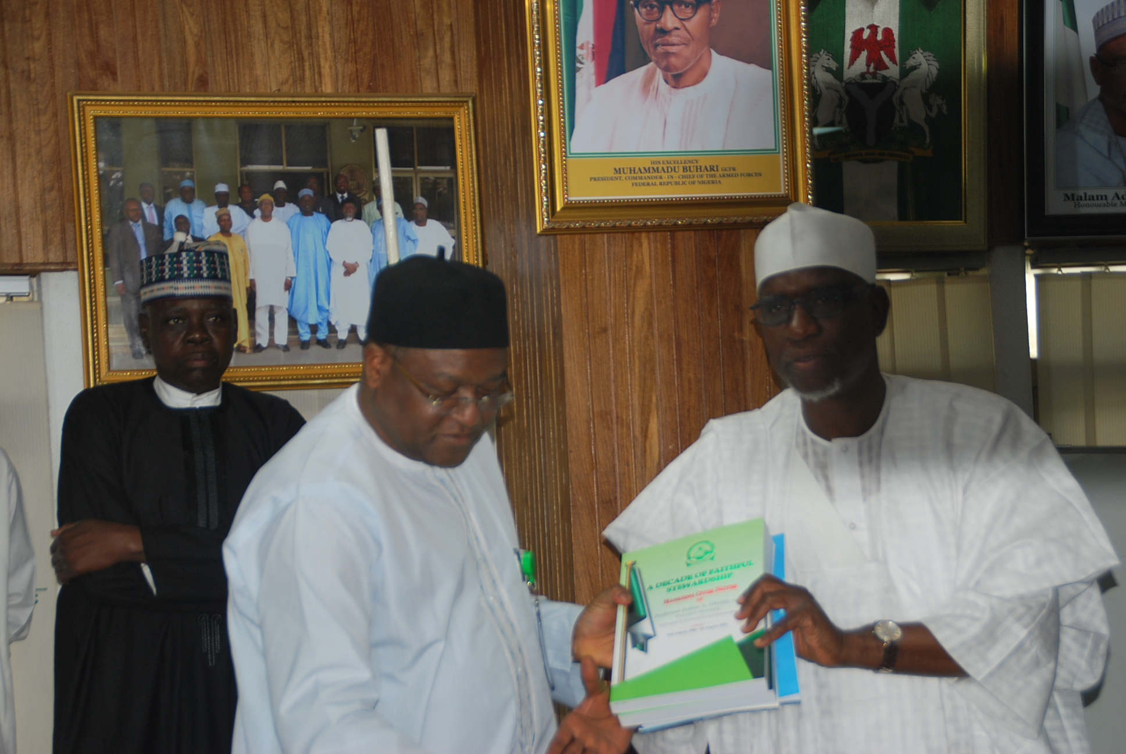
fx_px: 2630
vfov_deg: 16.3
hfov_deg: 24.2
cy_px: 377
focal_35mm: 84
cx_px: 563
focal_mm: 56
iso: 200
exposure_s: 1/60
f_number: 5
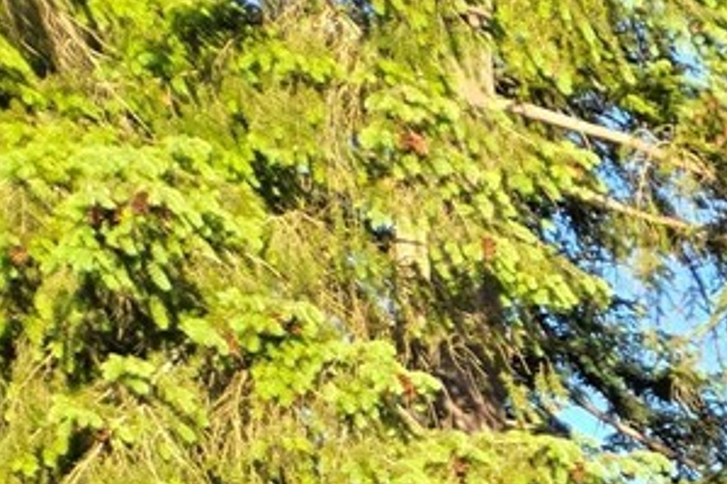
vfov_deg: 9.5
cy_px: 1187
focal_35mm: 128
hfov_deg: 11.9
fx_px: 2583
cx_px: 1897
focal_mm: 5.4
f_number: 1.8
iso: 25
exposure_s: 1/553
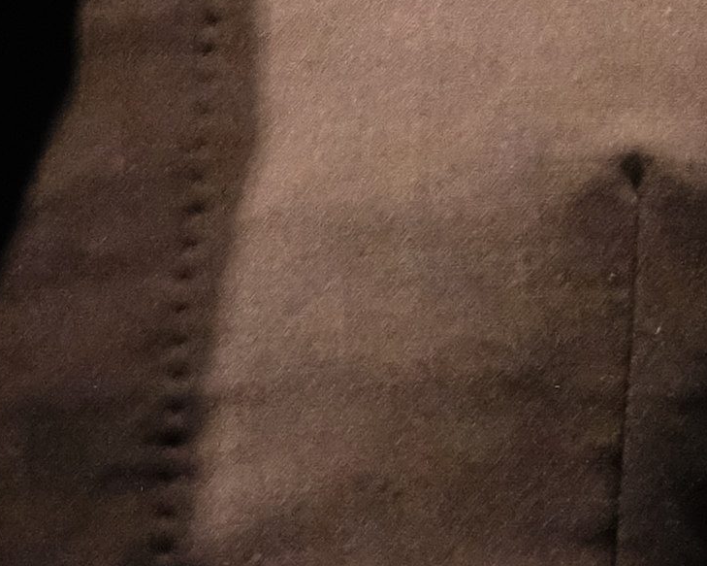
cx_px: 103
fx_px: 33956
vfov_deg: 1.0
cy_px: -1049
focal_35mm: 1623
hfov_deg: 1.2
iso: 6400
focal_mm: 140
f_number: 2.8
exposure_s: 1/125
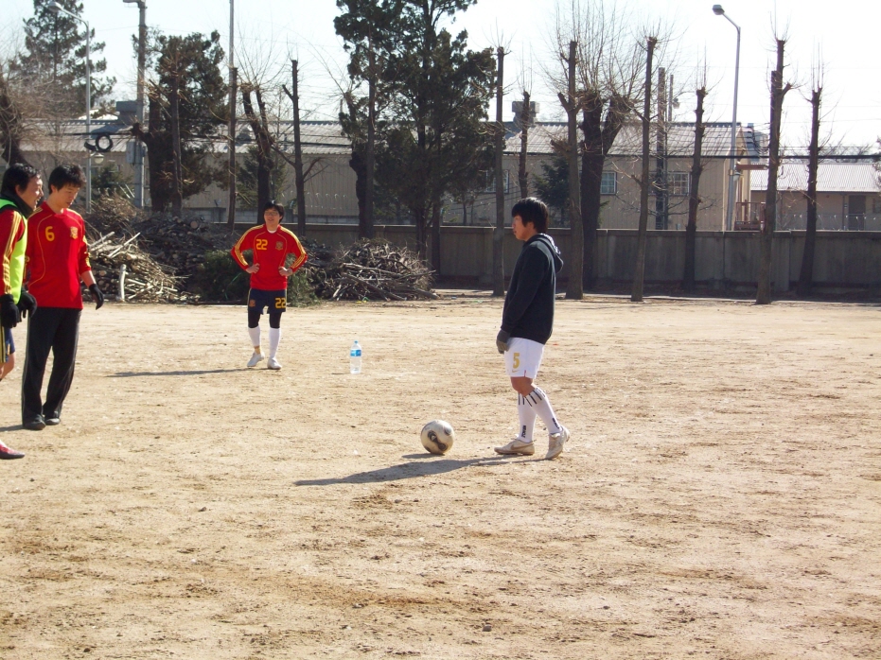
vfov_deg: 18.0
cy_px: 330
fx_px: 2087
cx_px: 440
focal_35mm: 82
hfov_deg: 23.8
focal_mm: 13.7
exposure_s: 1/307
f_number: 4.6
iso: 64
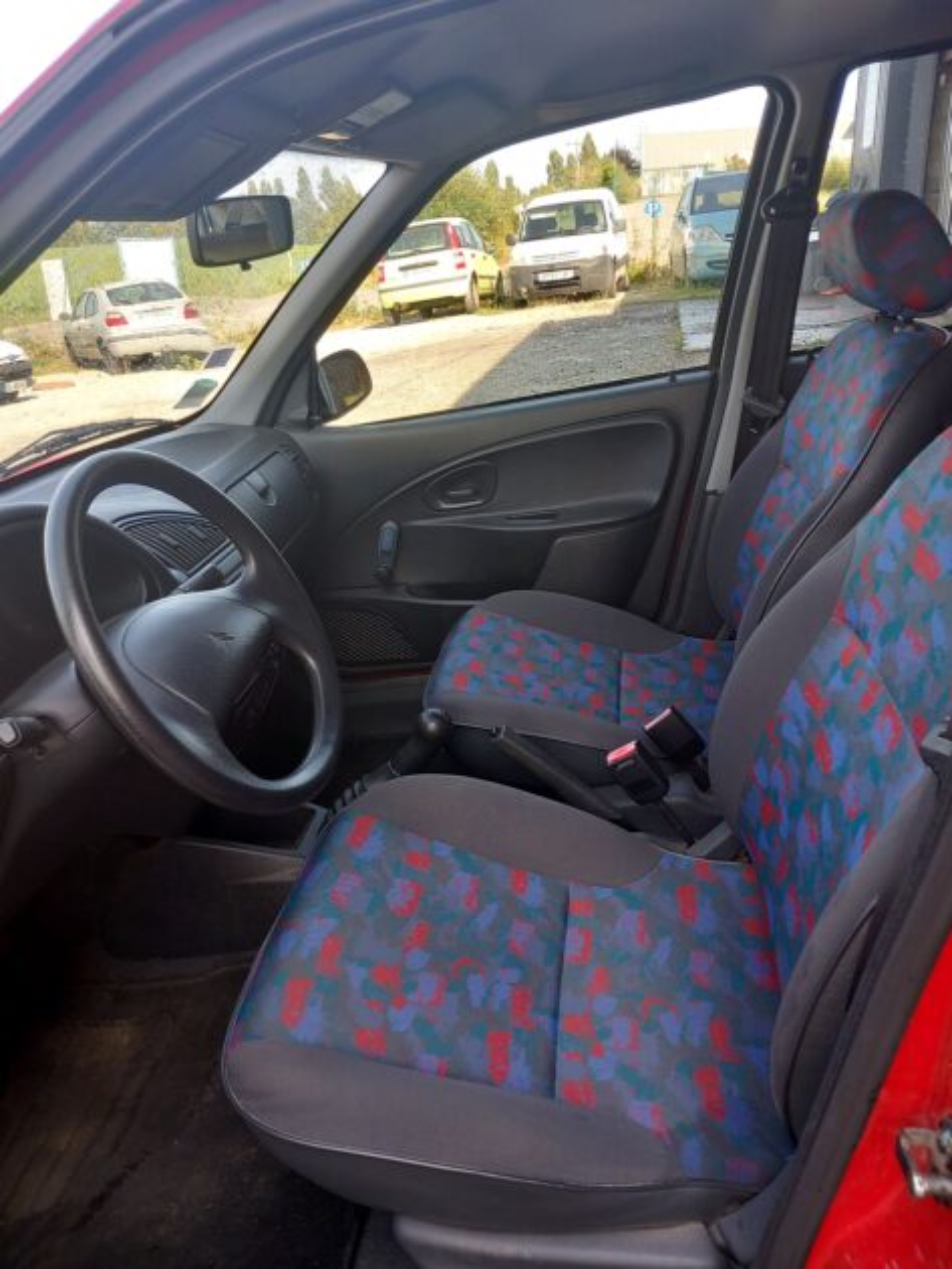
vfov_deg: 65.3
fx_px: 989
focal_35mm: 27
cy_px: 634
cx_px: 476
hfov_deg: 51.4
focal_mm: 4
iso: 25
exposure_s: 1/50
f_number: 1.8
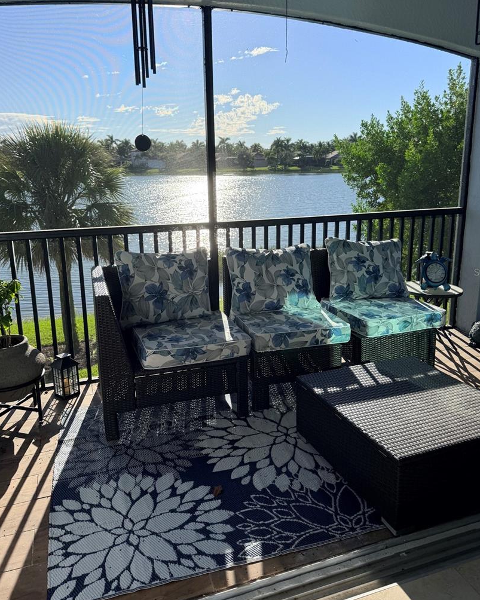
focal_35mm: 28
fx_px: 497
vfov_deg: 62.1
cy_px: 272
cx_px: 247
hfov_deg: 51.5
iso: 80
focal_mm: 6.76
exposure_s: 1/3279
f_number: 1.78
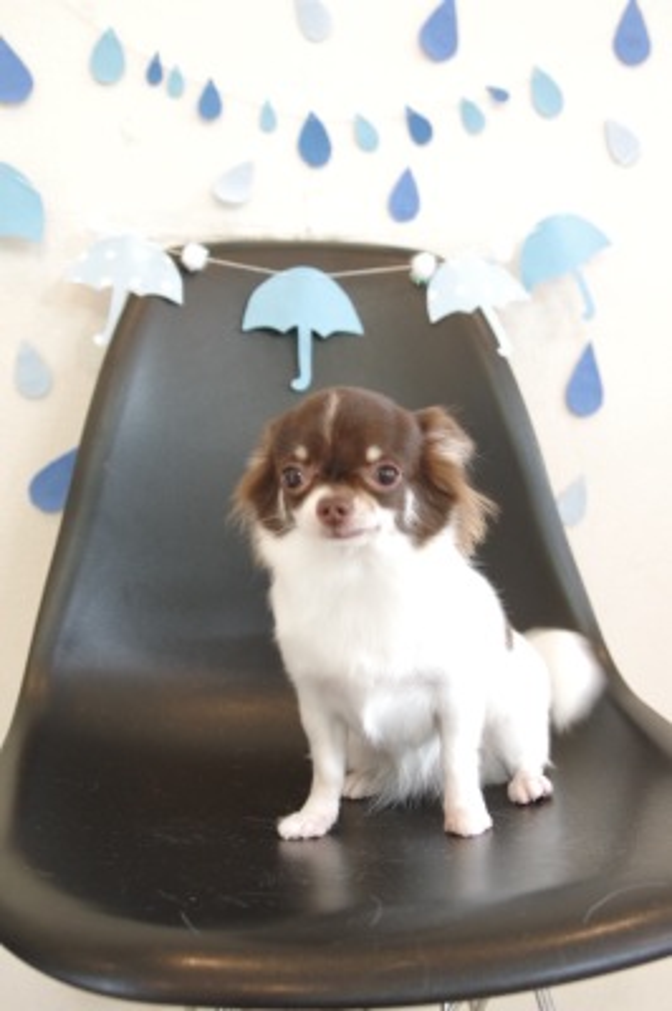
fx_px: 1178
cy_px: 506
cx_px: 336
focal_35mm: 42
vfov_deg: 46.4
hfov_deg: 31.8
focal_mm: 28
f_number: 2.8
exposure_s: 1/60
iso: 800
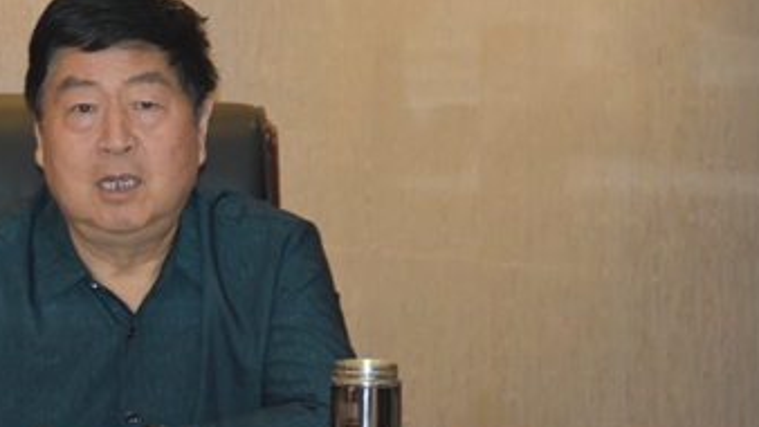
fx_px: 5331
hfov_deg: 8.1
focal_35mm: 265
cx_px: 119
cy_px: 191
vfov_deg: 4.6
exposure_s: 1/60
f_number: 5.3
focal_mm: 95
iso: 1400
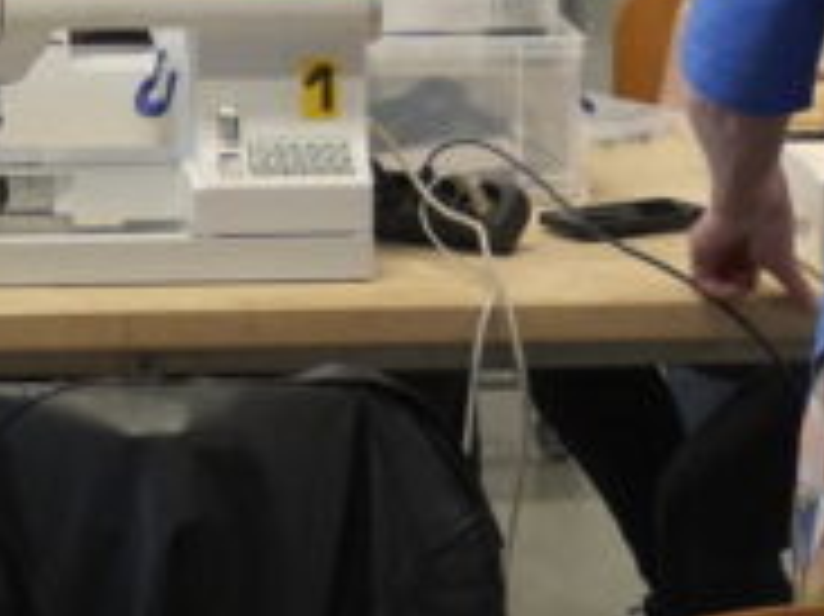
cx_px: 239
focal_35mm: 200
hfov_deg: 9.9
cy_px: -531
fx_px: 4758
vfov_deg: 7.2
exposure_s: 1/160
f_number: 5
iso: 2500
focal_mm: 33
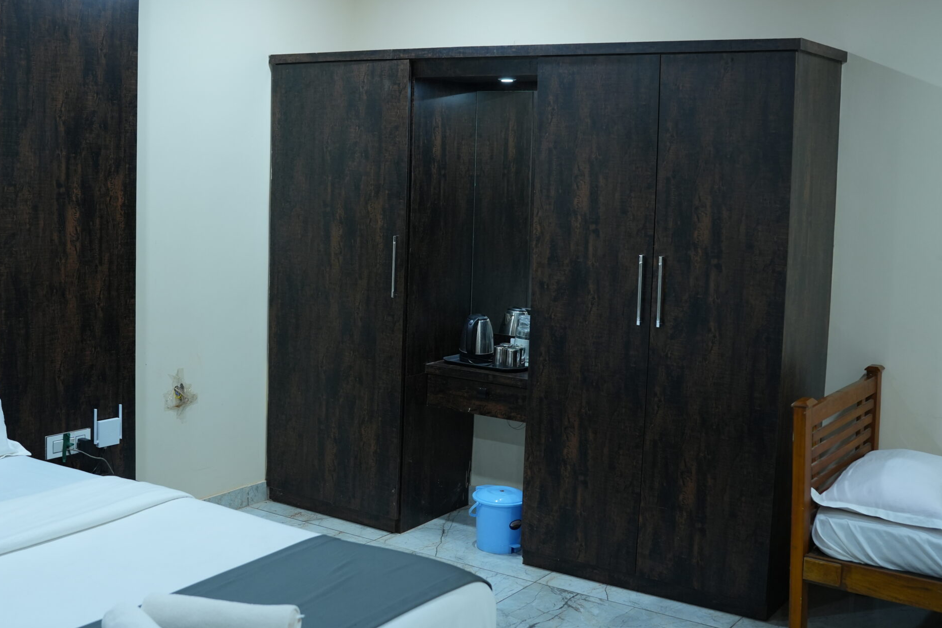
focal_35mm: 48
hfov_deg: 40.6
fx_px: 1256
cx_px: 318
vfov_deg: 28.0
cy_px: 263
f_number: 3.2
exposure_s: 1/100
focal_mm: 35
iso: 800
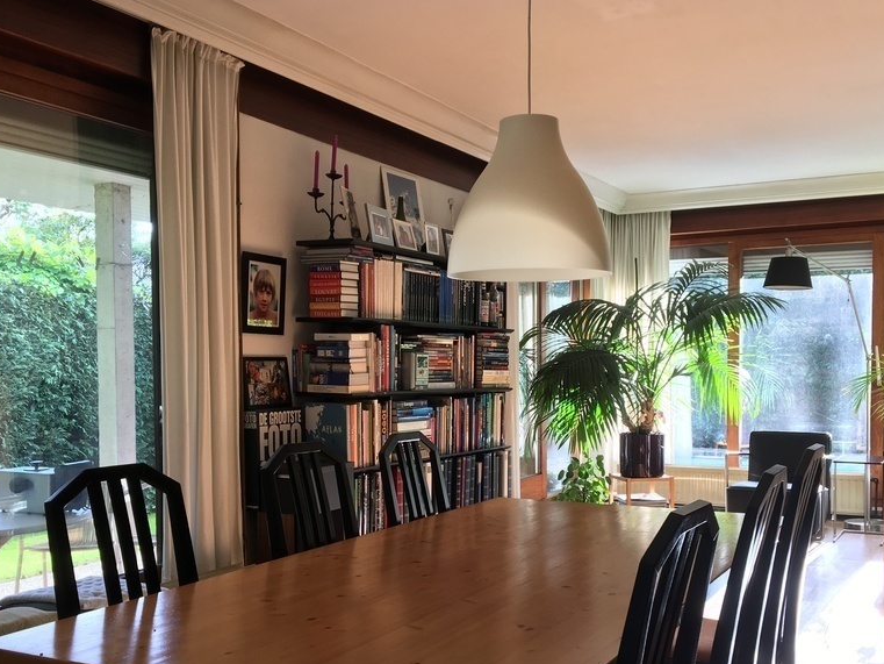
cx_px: 468
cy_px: 409
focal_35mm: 39
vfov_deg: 36.6
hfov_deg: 47.8
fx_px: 996
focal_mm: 4.15
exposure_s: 1/50
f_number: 2.2
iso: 25
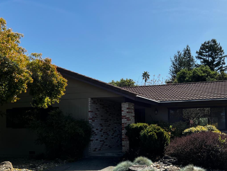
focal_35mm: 38
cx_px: 149
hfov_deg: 48.2
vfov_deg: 37.2
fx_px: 249
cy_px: 120
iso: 50
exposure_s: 1/3257
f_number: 1.5
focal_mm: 5.7
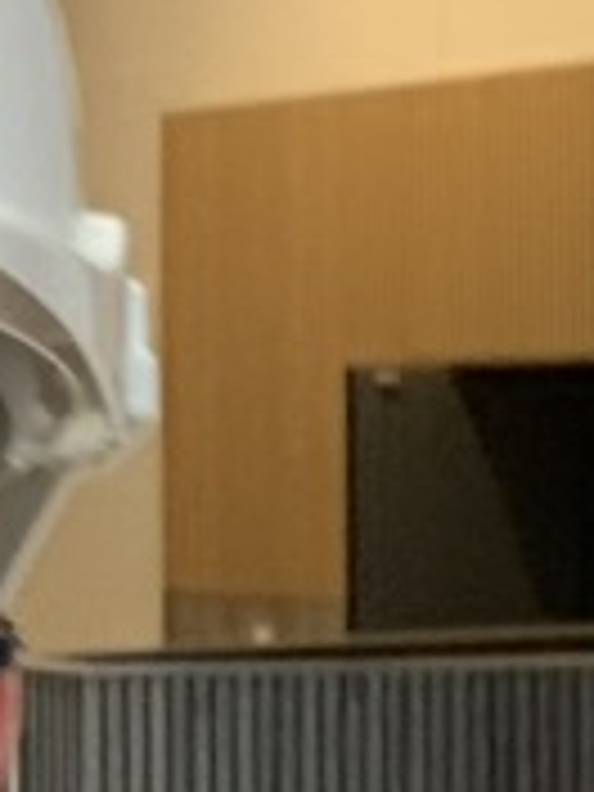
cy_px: 486
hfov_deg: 7.4
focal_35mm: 186
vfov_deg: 10.6
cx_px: -932
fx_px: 4256
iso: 320
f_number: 2.2
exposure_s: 1/35
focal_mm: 2.87
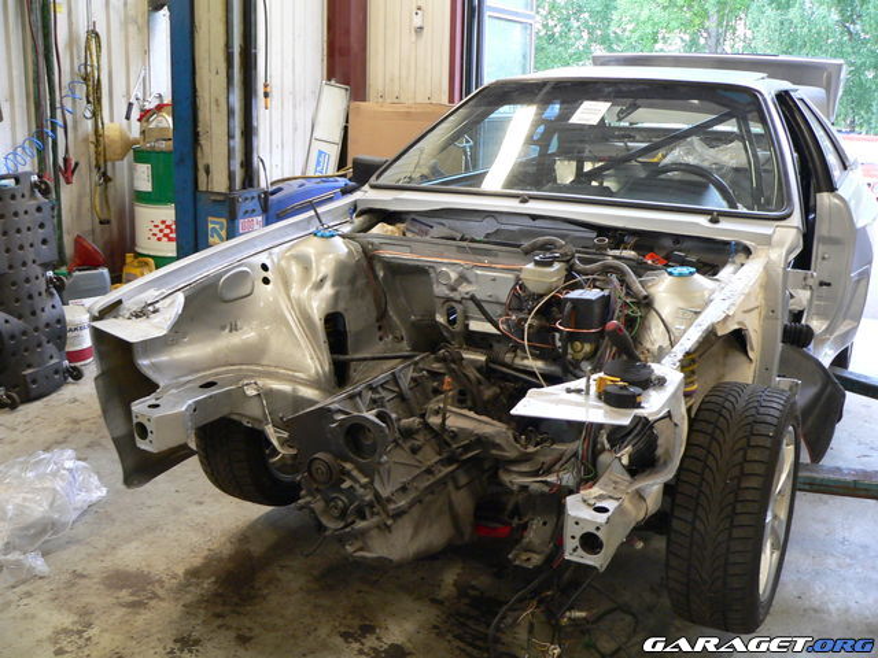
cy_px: 329
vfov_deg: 39.7
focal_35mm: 36
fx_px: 913
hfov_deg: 51.4
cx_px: 439
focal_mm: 6
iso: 200
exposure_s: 1/10
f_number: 2.8
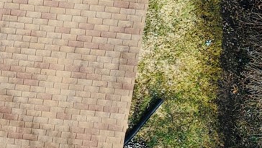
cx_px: -248
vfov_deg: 8.3
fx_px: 1022
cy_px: 35
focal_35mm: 147
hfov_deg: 12.9
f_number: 1.8
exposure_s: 1/1600
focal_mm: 8.67
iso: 120
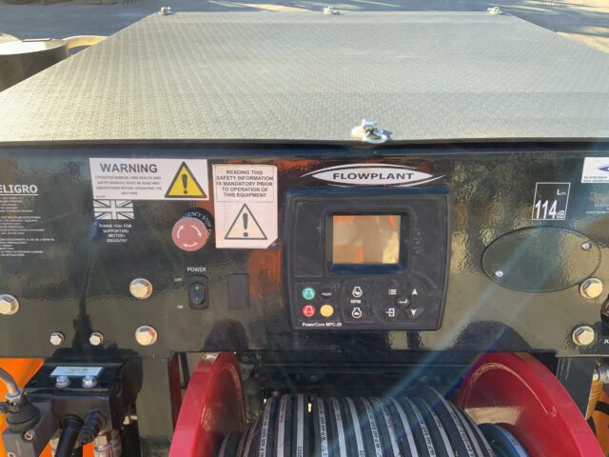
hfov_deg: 61.7
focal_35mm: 29
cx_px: 304
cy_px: 228
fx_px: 510
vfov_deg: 48.2
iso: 16
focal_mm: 3
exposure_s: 1/292
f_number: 1.8
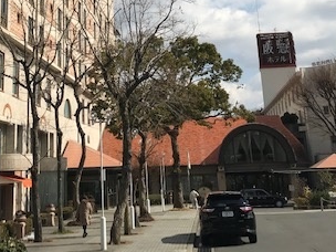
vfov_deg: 23.8
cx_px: 134
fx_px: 573
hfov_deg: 32.6
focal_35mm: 59
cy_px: 4
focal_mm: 3.99
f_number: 1.8
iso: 20
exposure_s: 1/5319
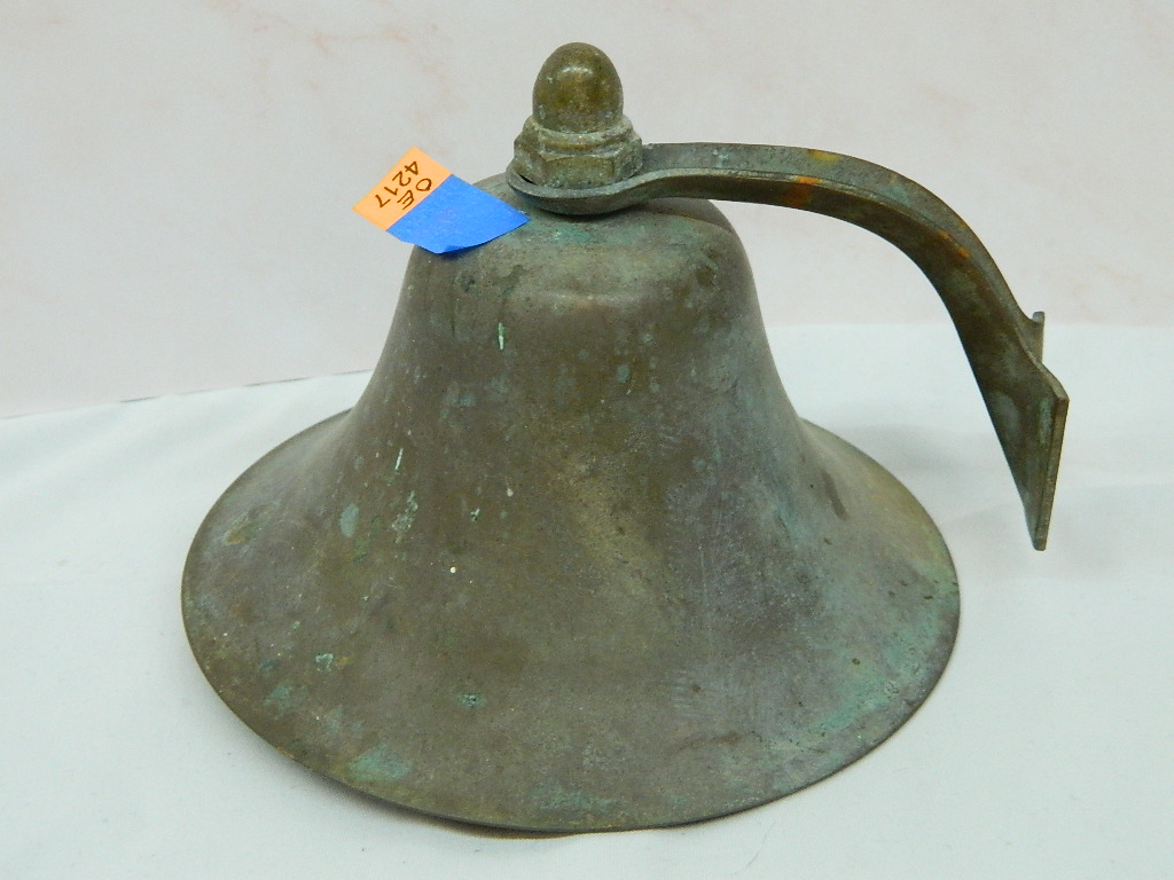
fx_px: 1933
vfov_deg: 25.7
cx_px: 587
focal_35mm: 57
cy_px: 440
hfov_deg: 33.8
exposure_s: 1/160
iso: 400
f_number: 3.8
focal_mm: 10.2
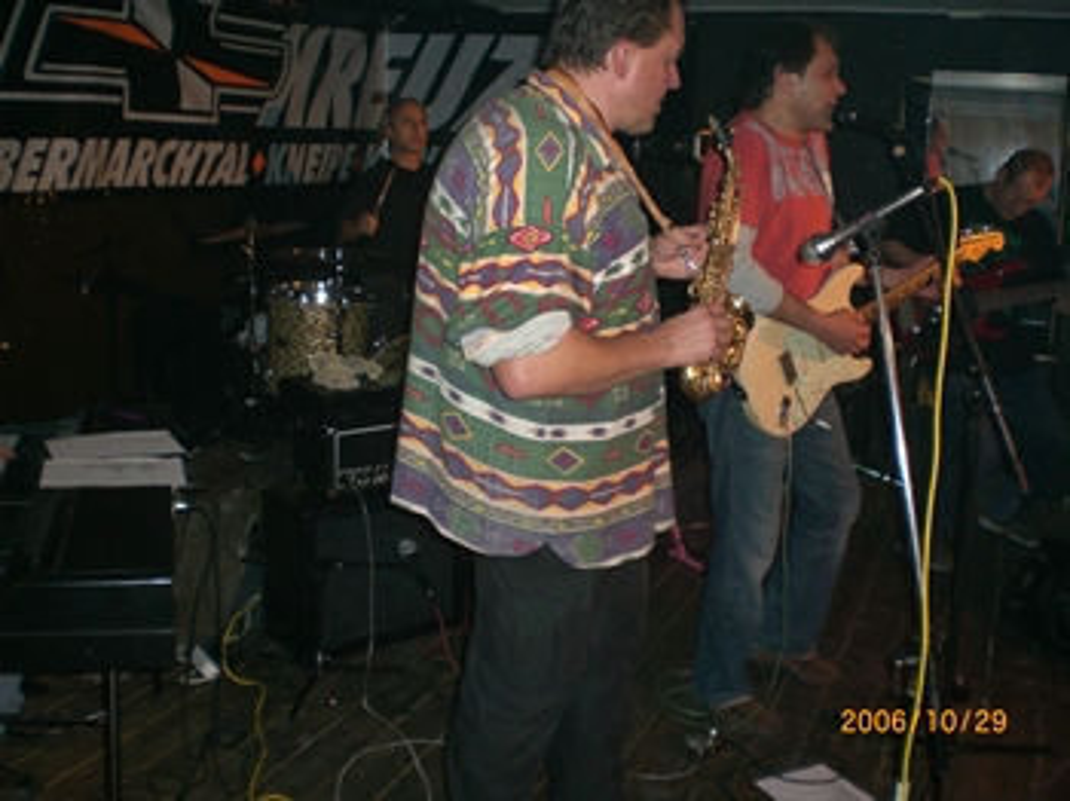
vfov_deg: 37.7
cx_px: 535
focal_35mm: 38
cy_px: 400
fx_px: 1174
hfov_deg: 49.0
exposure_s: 1/60
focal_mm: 6.3
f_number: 3.1
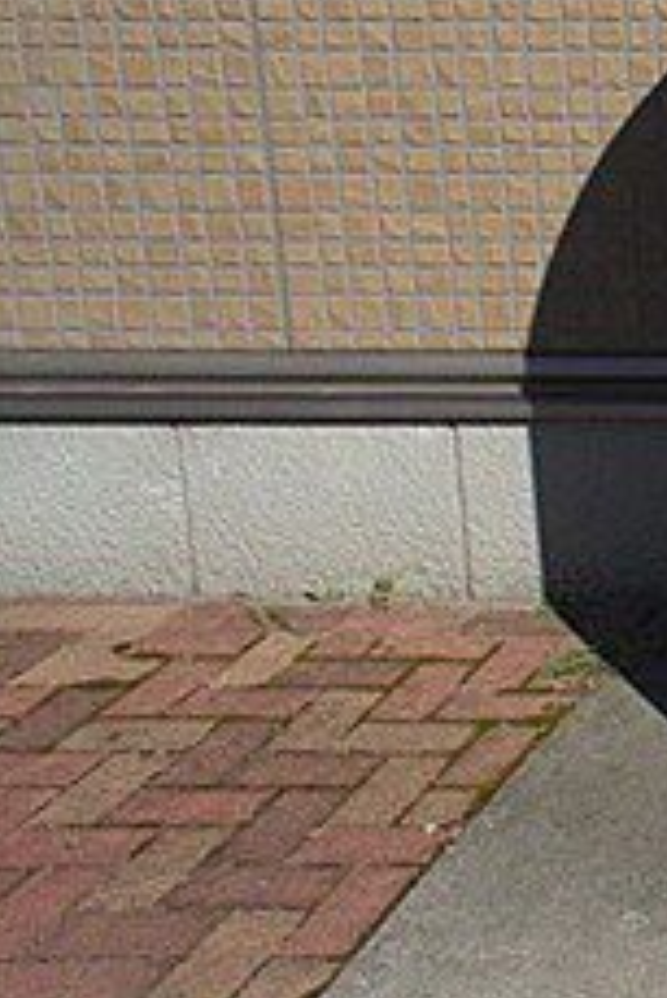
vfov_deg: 29.5
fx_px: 1859
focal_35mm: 67
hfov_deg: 15.6
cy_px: 227
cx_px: 1382
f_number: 8
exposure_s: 1/1000
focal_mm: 16
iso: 400
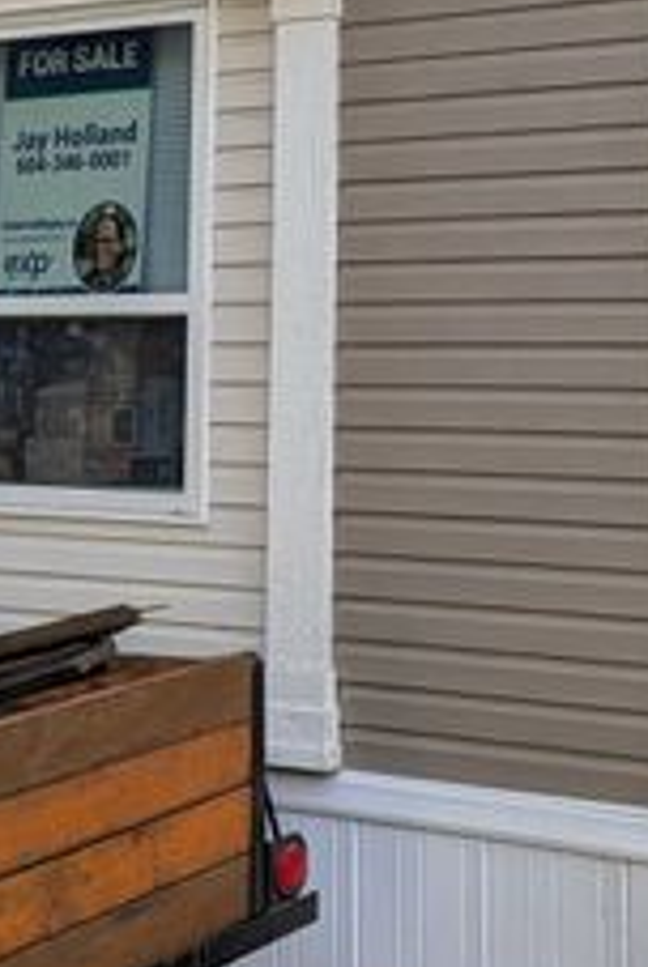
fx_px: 1480
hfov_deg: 24.2
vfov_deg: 35.9
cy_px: 326
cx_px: 537
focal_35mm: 55
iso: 38
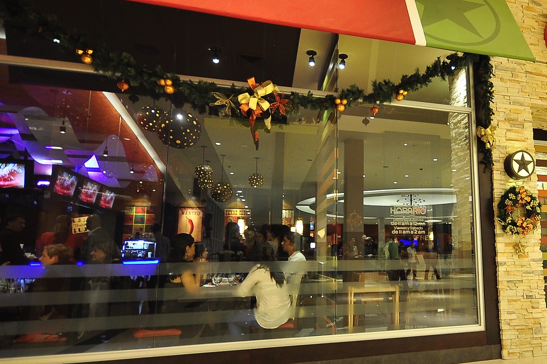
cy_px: 196
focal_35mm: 24
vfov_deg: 53.0
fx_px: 364
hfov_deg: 70.8
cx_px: 380
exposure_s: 1/15
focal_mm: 10
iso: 500
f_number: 4
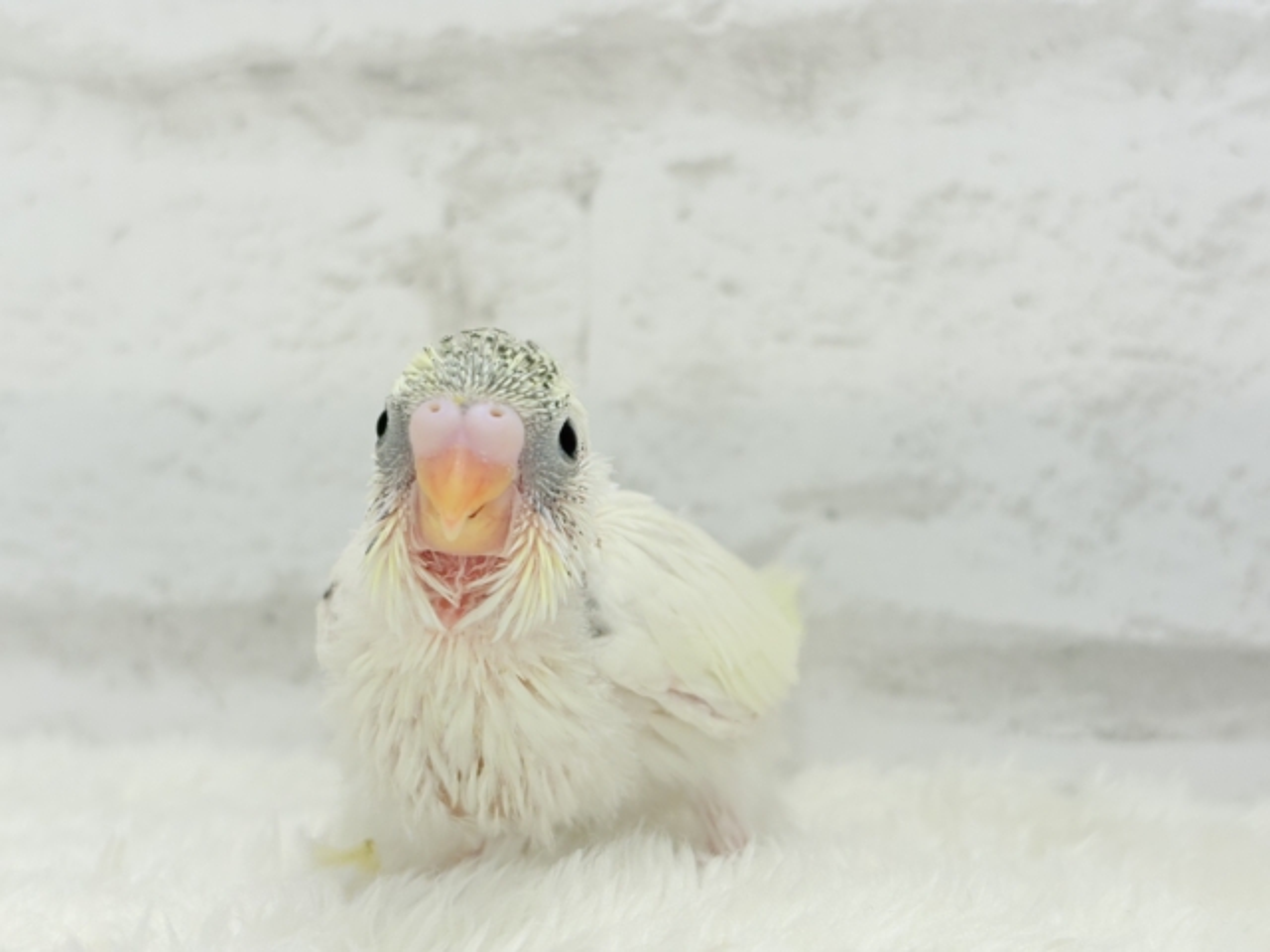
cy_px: 476
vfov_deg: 28.0
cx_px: 635
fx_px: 1908
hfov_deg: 36.8
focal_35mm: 52
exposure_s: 1/100
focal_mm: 5.96
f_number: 1.6
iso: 64
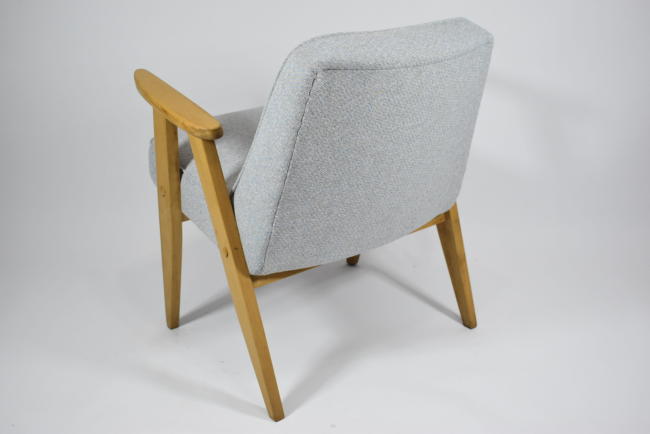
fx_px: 786
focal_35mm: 44
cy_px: 217
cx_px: 325
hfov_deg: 44.9
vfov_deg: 30.9
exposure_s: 1/125
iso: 800
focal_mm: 29
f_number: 4.2
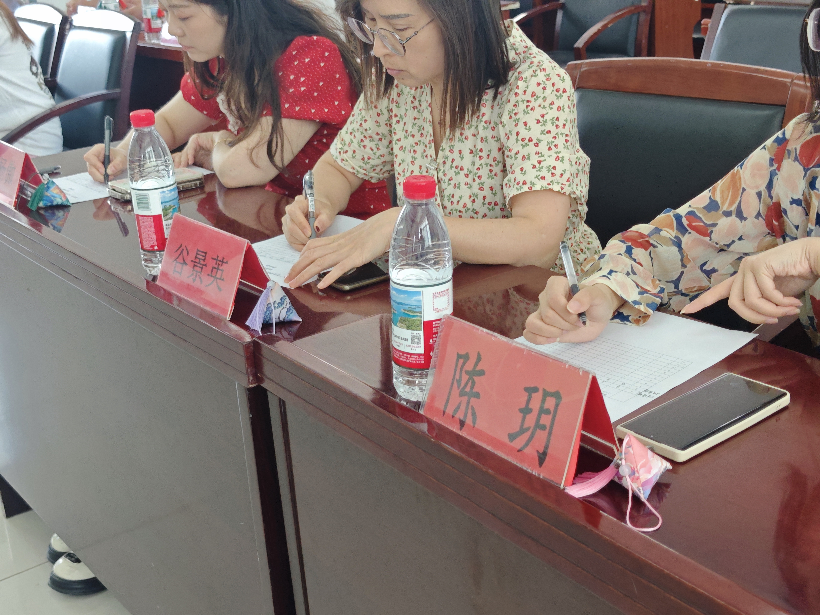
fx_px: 1090
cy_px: 308
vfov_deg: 31.5
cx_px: 410
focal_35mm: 46
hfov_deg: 41.2
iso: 800
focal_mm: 6.68
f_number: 1.42
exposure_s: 1/500
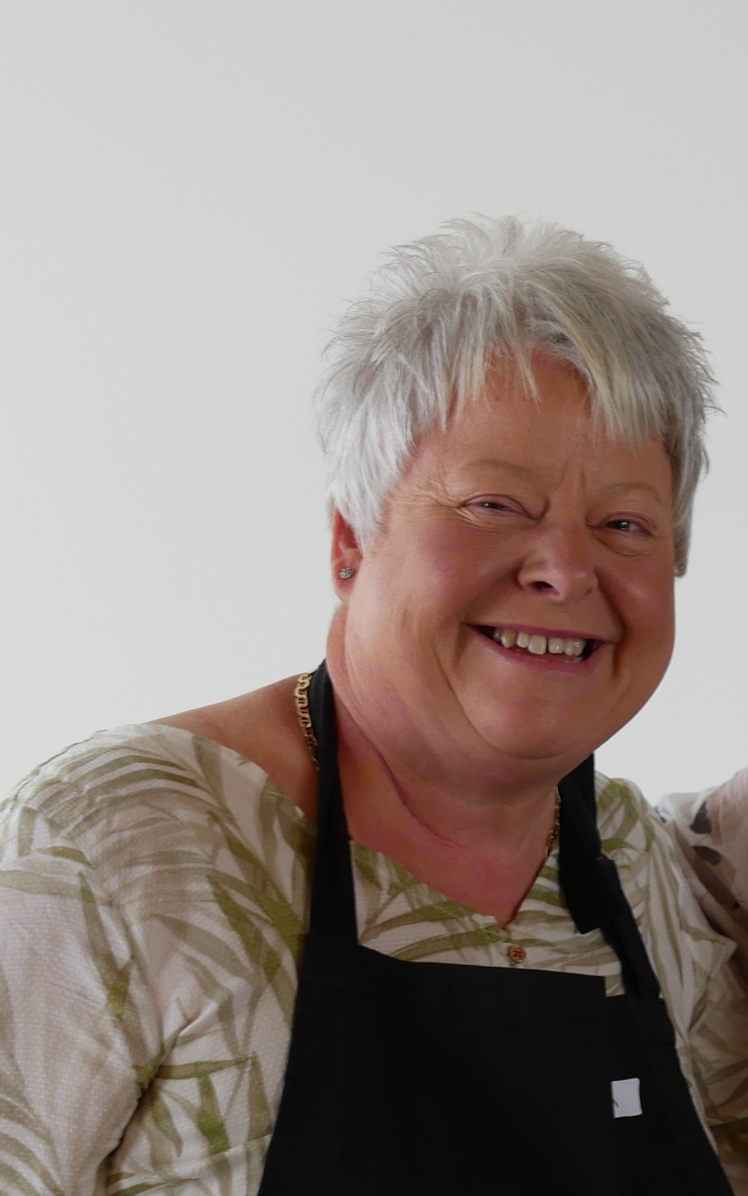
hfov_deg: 9.8
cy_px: 888
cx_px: 1159
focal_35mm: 130
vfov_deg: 16.0
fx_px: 4239
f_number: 5.6
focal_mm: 25
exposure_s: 1/20
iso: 200
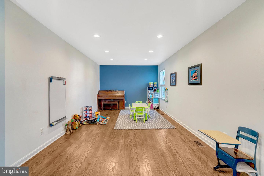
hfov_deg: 96.7
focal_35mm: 16
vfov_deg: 73.7
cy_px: 88
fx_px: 117
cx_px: 132
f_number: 8
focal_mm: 16
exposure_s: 1/30
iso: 1250
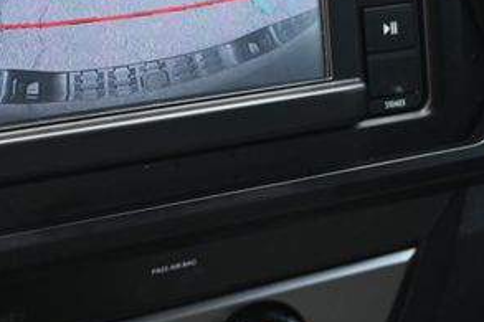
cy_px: 10
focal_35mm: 72
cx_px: 102
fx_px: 967
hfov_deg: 27.6
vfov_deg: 18.5
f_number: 4
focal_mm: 22
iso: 500
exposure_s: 1/125
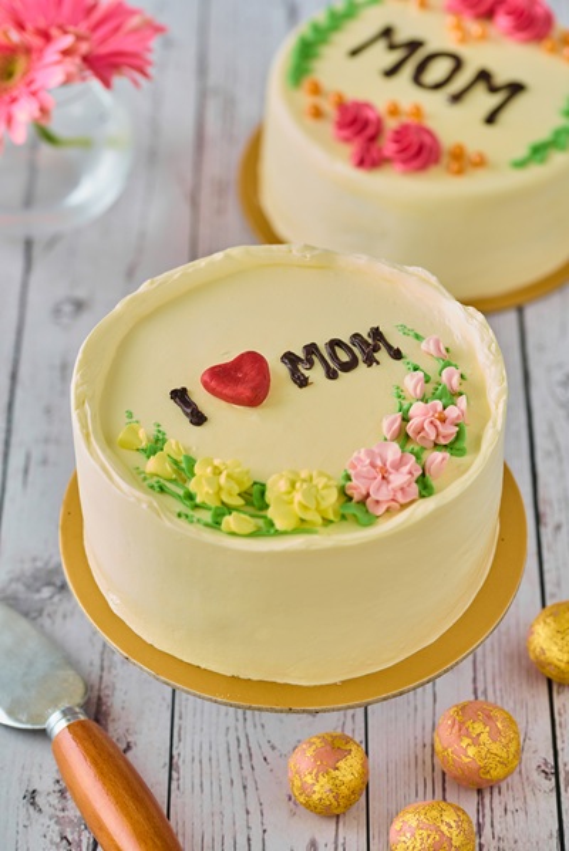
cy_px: 426
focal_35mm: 105
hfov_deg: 13.1
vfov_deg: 19.4
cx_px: 284
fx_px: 2486
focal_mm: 105
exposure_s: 4
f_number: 6.3
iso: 31
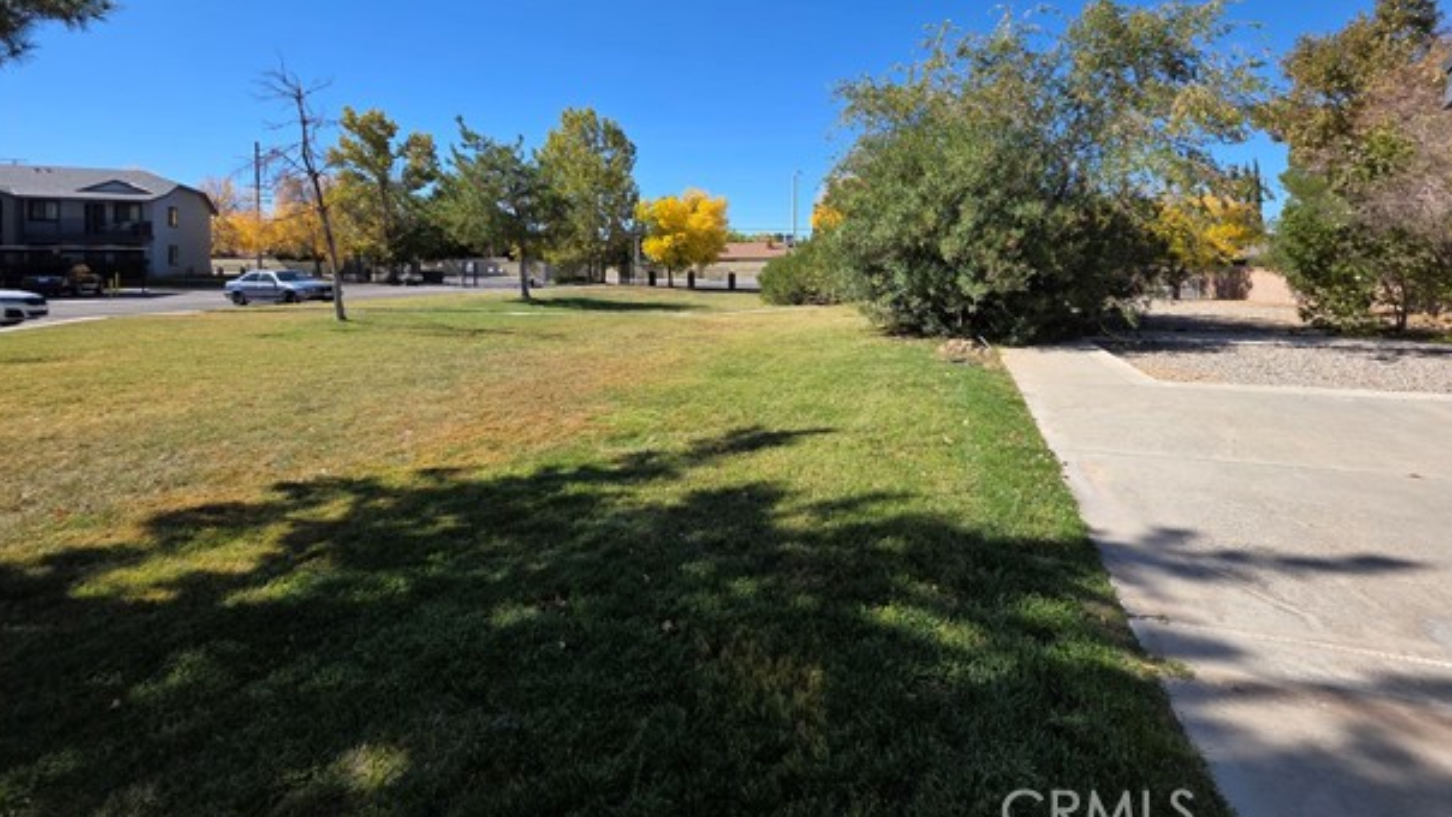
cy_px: 269
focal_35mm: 15
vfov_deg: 68.5
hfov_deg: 102.9
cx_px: 755
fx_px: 578
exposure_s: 1/1700
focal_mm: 2.2
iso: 40
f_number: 1.9
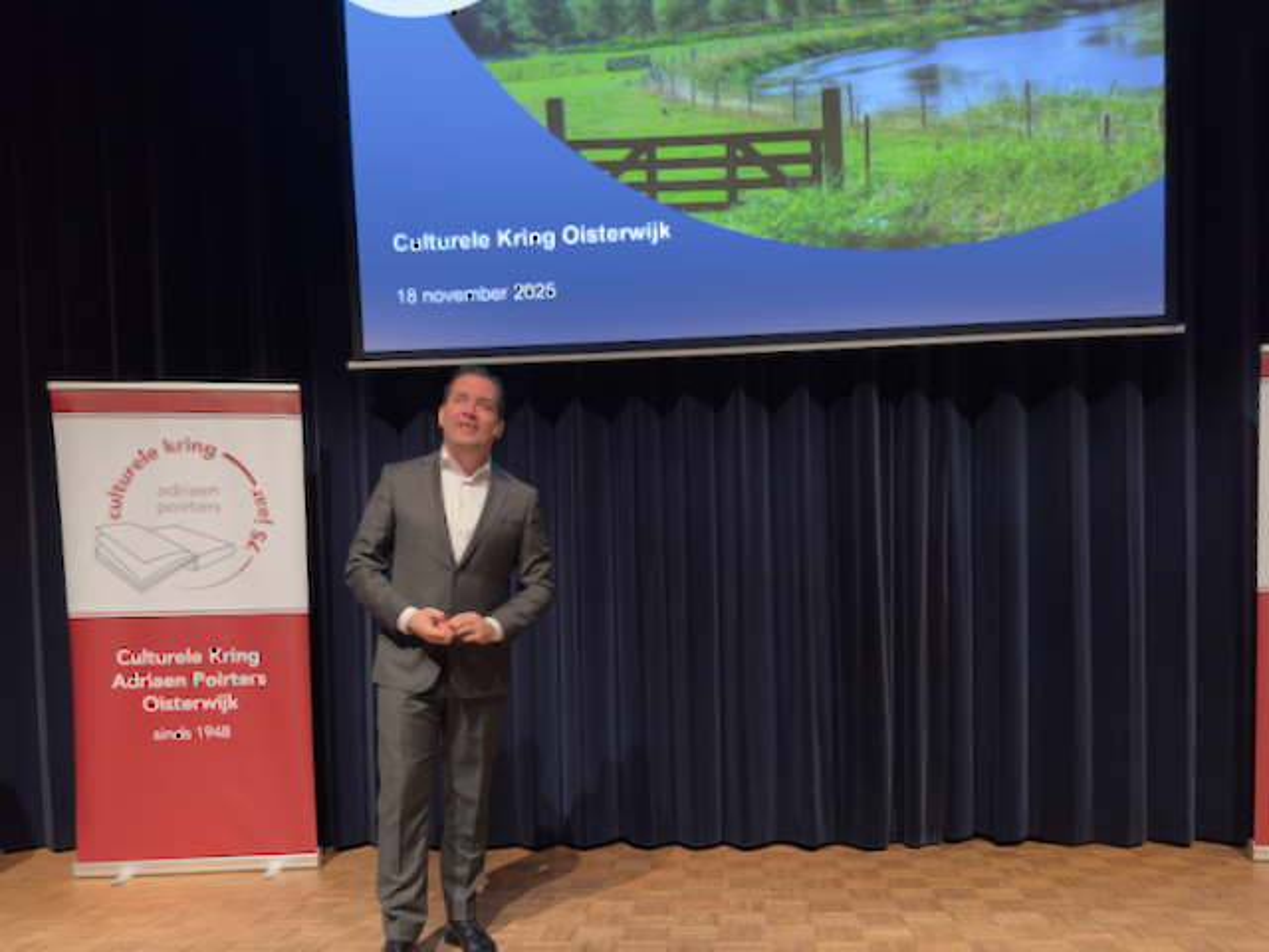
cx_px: 634
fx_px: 880
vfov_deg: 56.8
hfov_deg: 71.6
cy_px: 476
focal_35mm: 24
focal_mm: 6.86
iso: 320
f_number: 1.78
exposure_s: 1/50
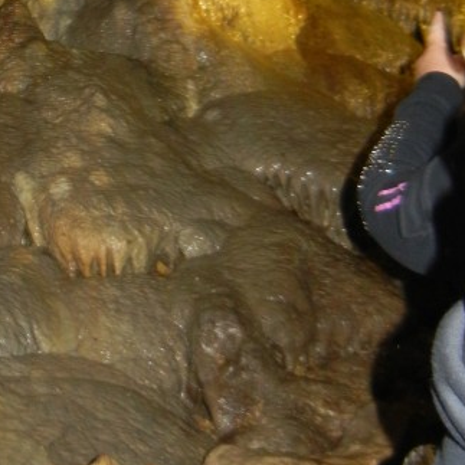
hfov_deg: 19.7
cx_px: -60
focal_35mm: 84
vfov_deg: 19.6
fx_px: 1277
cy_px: -76
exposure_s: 1/30
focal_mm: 5.4
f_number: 3.5
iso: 400
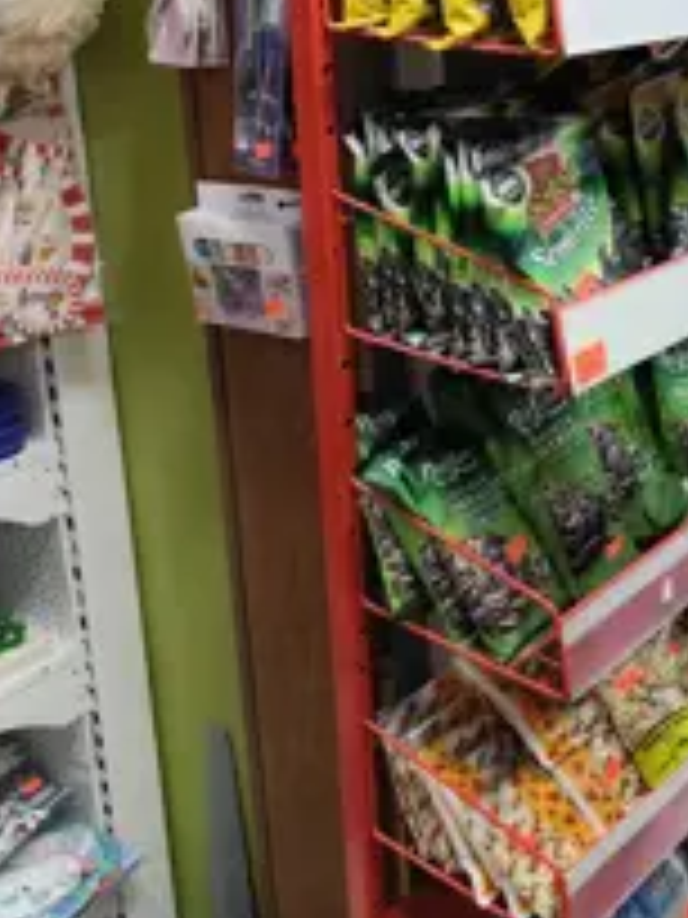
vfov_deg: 41.0
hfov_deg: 30.4
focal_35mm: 45
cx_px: 652
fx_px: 1193
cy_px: 248
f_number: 1.65
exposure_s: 1/100
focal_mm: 6.19
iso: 640
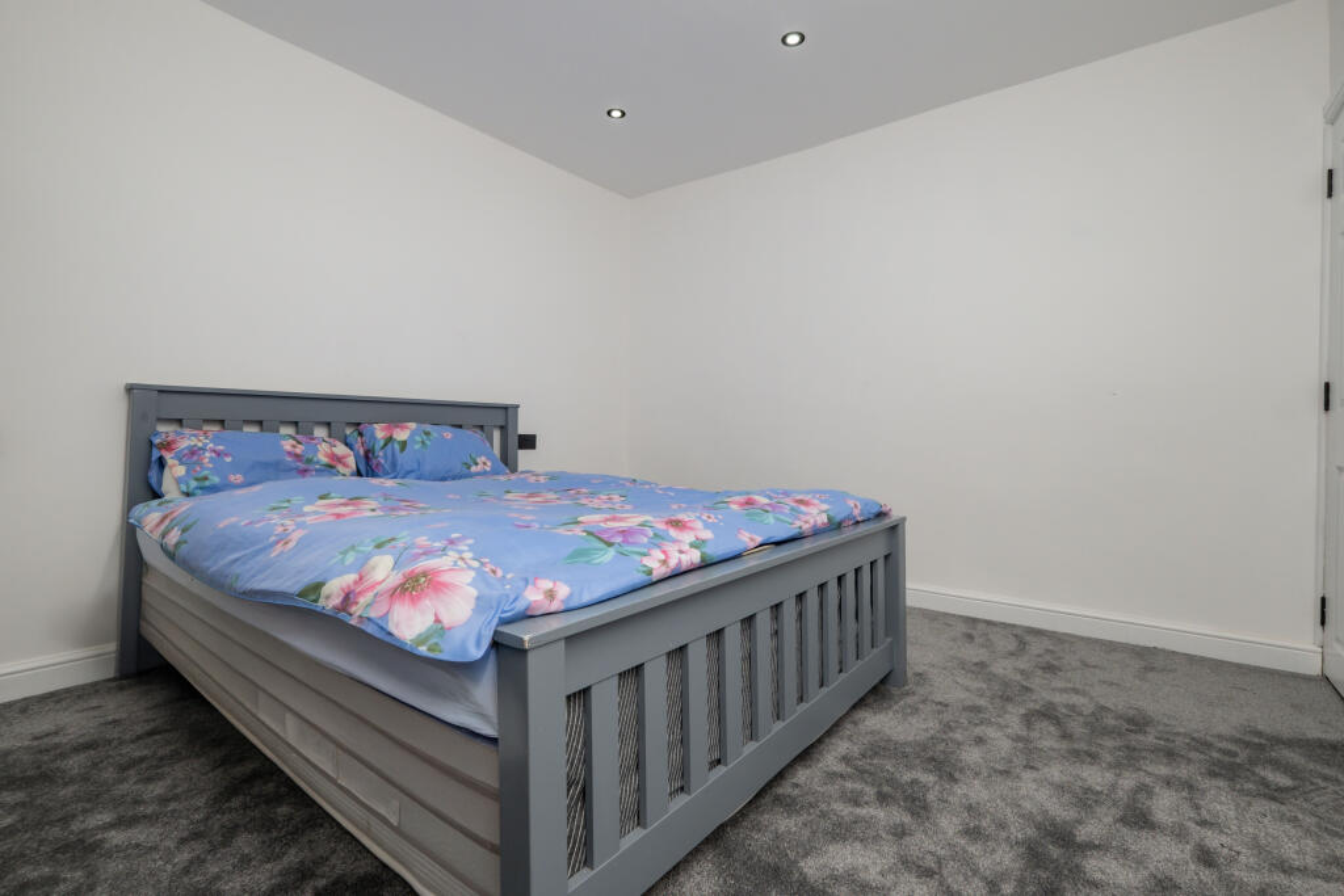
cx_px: 672
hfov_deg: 100.4
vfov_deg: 77.3
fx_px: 560
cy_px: 448
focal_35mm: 15
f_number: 7.1
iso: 800
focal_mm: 10
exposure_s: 1/200
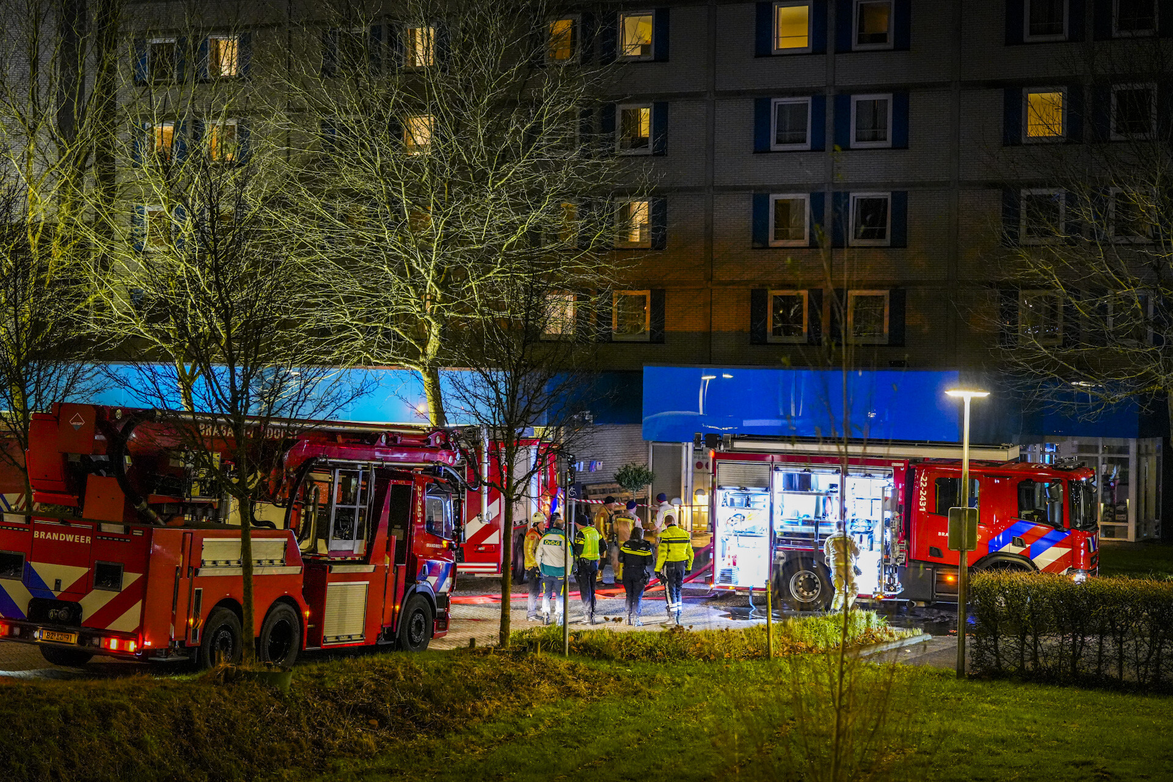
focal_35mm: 70
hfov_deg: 28.8
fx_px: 2281
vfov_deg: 19.5
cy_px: 391
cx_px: 586
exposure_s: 1/60
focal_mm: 70
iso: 6400
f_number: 2.8
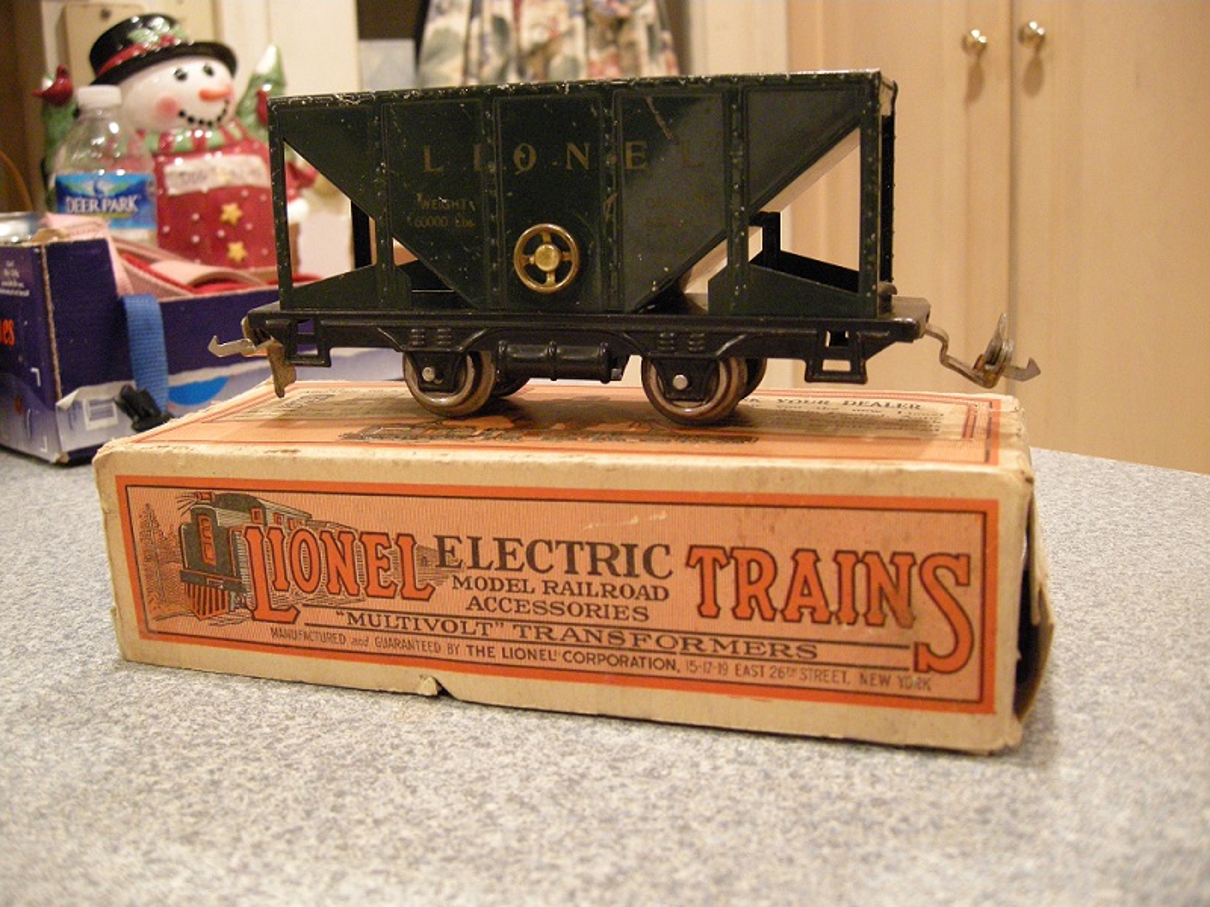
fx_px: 1223
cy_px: 454
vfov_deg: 40.7
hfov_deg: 52.6
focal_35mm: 35
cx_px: 605
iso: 400
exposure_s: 1/11.3
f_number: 2.7
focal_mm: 7.5
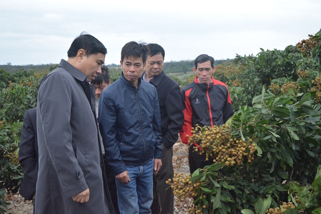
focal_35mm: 44
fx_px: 388
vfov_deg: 30.8
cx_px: 160
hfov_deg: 45.0
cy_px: 107
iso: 1600
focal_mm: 29
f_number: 4.2
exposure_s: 1/2500
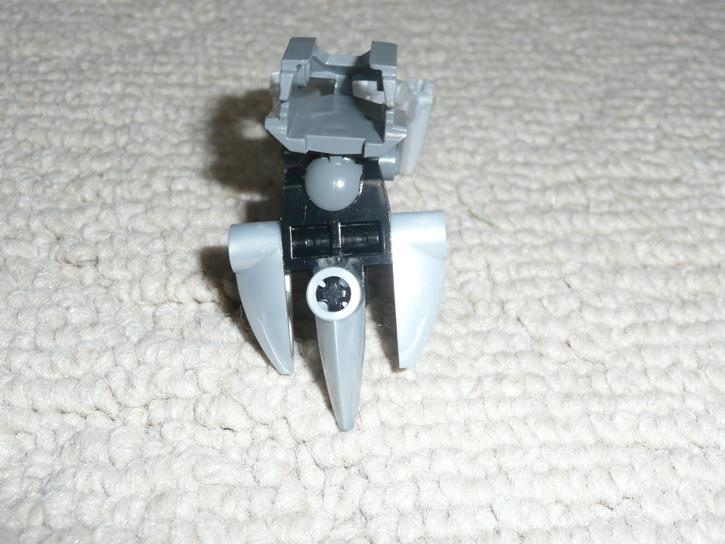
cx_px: 362
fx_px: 942
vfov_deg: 32.2
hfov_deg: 42.1
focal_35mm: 45
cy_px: 272
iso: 100
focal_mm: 7.3
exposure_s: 1/30
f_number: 4.1
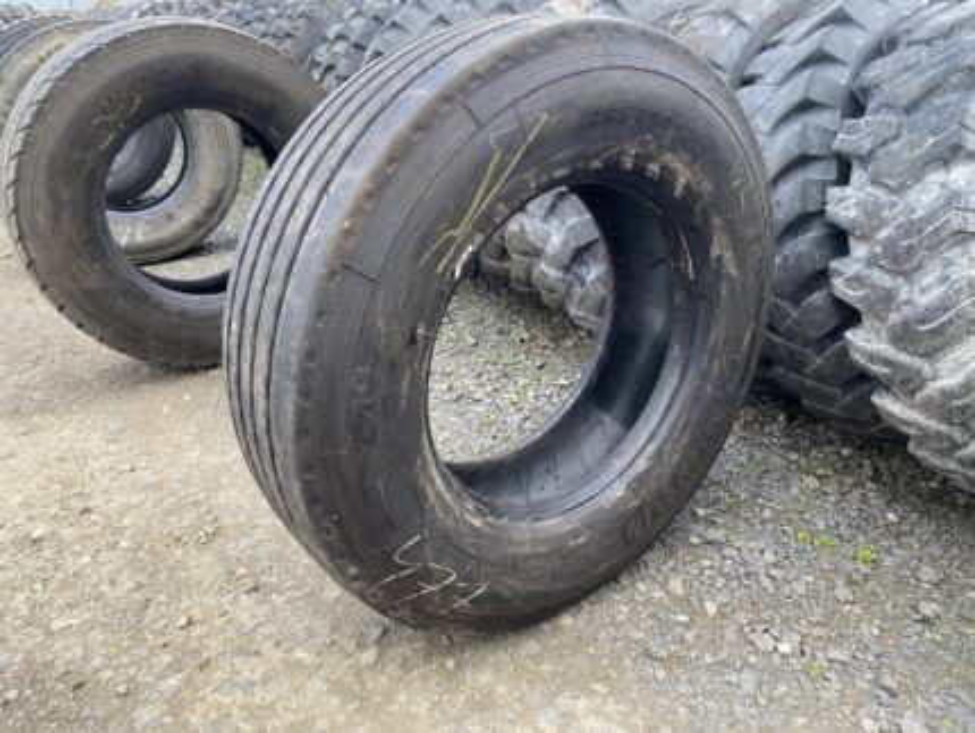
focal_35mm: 26
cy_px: 366
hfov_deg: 67.3
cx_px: 488
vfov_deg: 53.1
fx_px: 733
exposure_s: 1/262
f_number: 1.8
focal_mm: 4.25
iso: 32
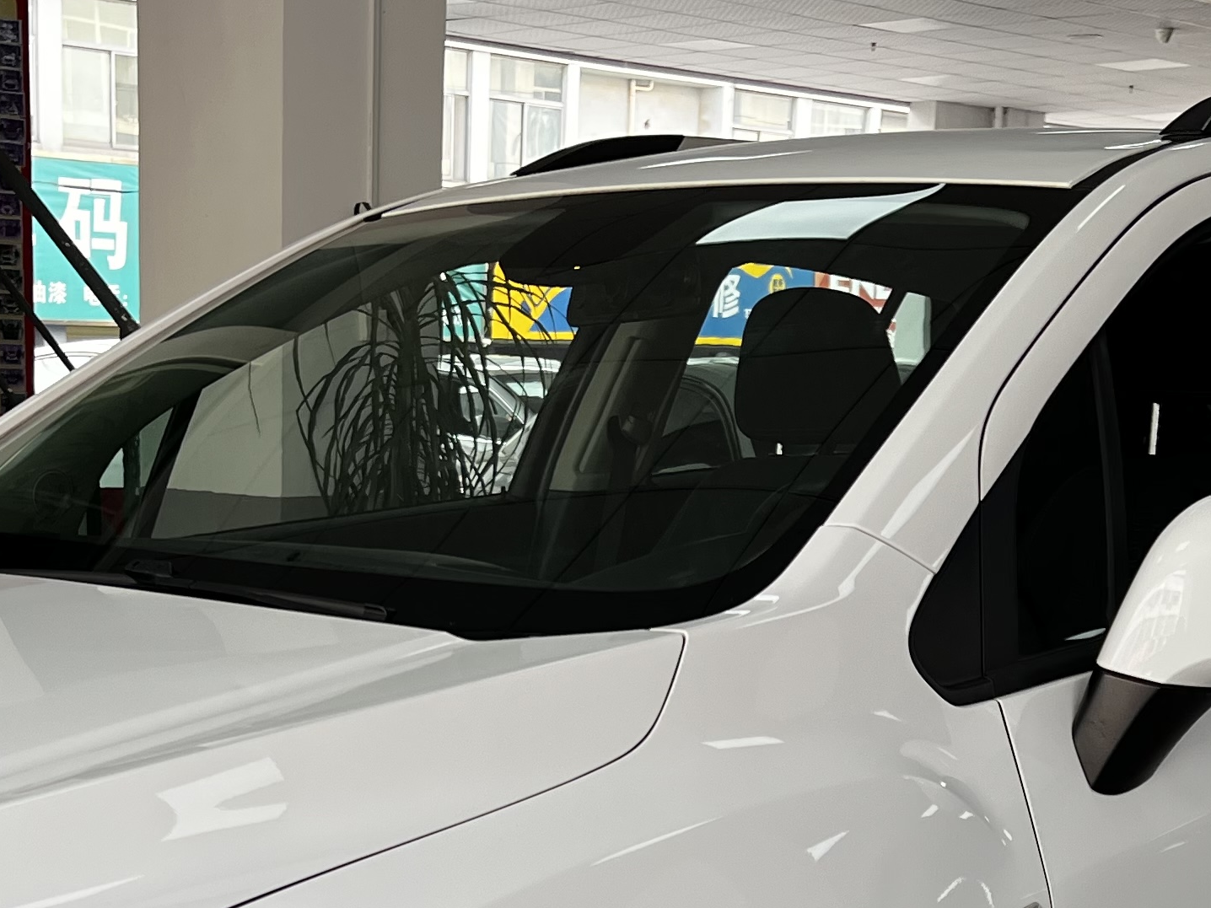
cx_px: 438
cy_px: 998
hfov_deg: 26.6
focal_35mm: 73
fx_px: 2554
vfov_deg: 19.3
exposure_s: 1/410
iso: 50
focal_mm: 5.7
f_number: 1.5
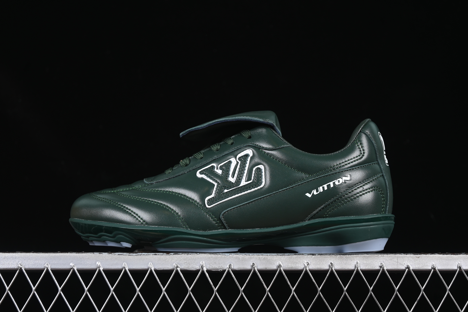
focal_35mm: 75
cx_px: 234
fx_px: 975
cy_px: 156
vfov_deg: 18.2
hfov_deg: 27.0
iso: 160
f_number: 6.3
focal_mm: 50
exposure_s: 1/60
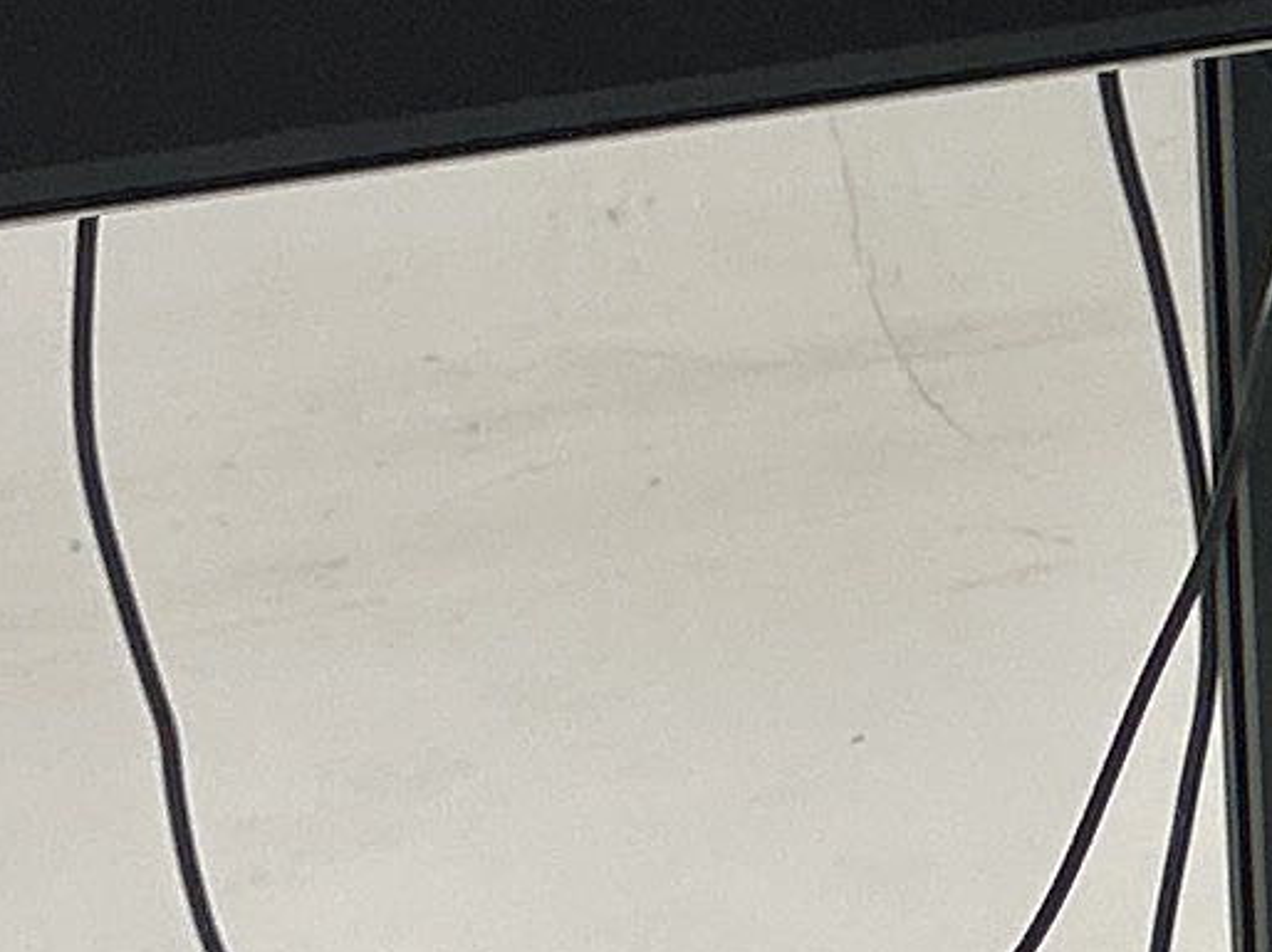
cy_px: -440
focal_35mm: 204
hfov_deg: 9.3
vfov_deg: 7.2
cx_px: 2235
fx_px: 7493
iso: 80
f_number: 1.5
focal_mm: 5.7
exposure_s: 1/50
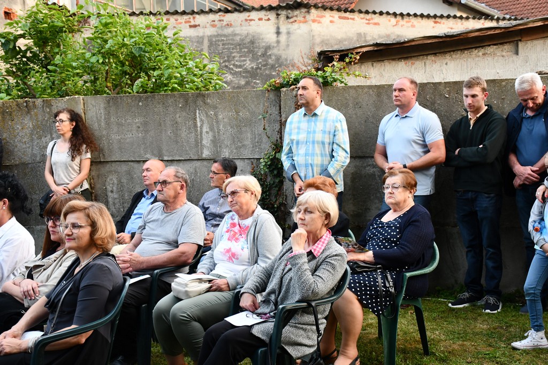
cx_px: 274
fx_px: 776
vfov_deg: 26.5
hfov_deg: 38.9
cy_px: 182
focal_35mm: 51
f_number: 4.2
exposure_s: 1/160
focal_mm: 34
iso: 800
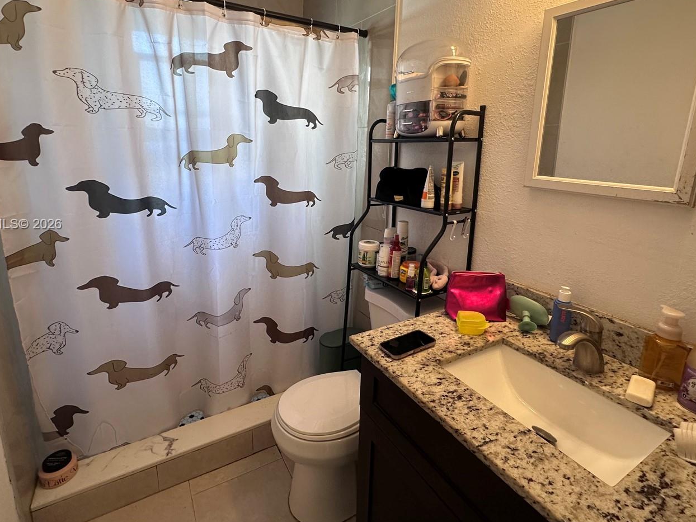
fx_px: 362
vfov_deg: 71.2
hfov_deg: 87.7
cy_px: 225
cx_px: 335
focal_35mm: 18
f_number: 2.2
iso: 160
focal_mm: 2.22
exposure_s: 1/120
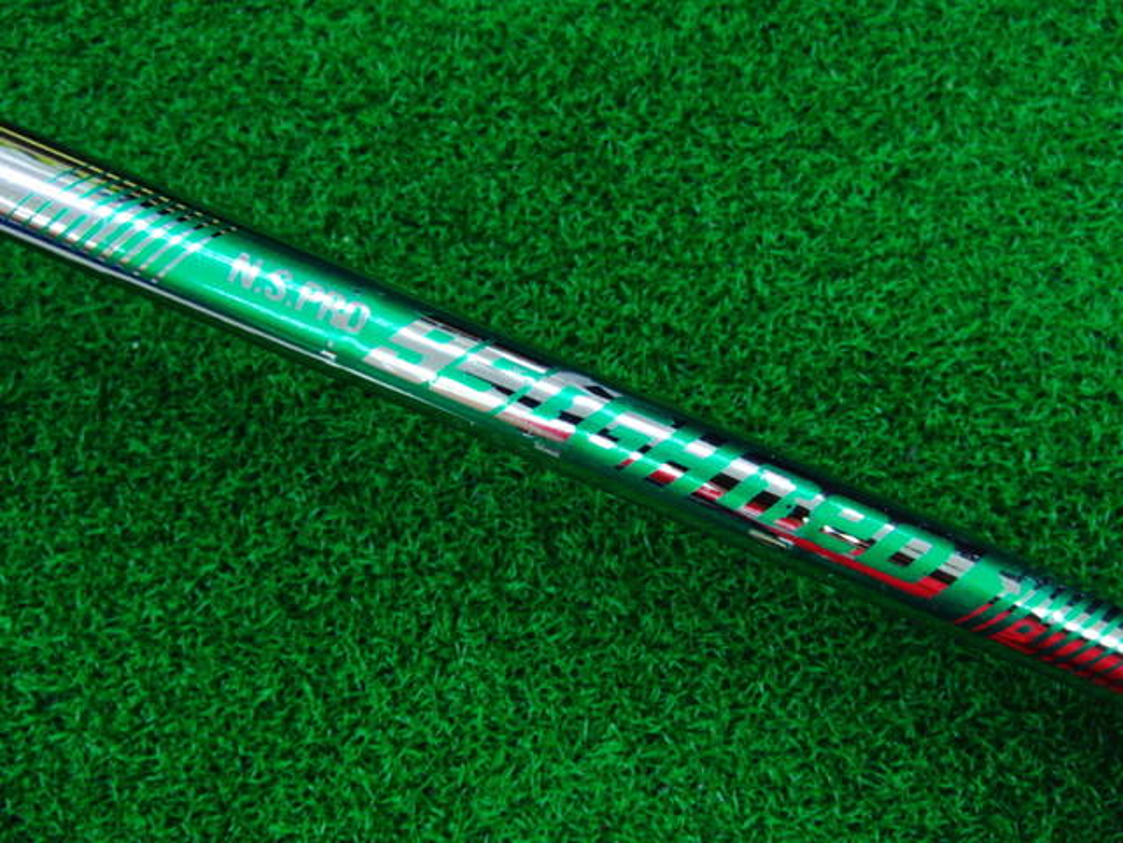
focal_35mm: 37
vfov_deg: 38.7
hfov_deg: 50.1
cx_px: 562
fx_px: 1200
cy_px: 422
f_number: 3.6
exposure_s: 1/50
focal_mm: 6.42
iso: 400
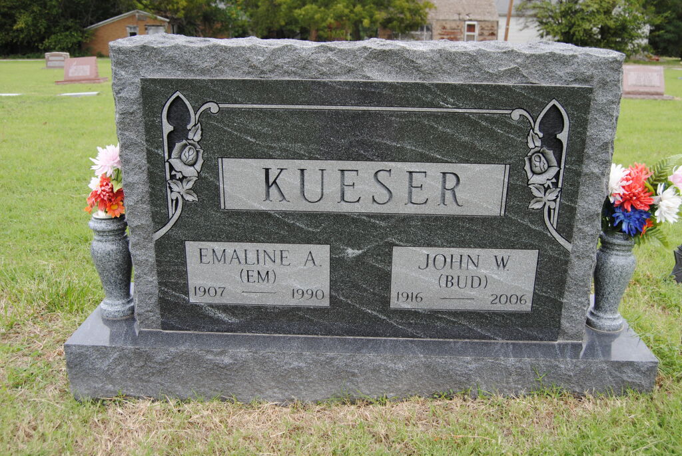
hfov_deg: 57.2
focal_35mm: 33
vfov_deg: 40.1
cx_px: 341
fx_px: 626
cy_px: 228
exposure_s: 1/125
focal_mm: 22
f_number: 5.6
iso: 100
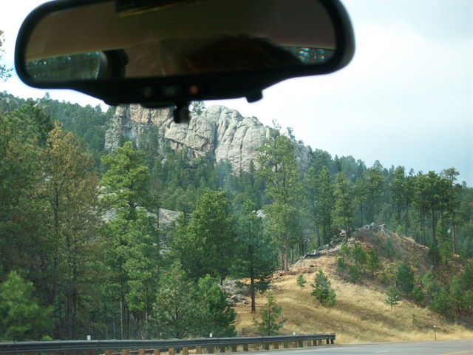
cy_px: 178
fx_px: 1312
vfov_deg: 15.4
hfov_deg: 20.4
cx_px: 236
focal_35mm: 96
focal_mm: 17.1
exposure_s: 1/100
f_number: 5.1
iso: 64
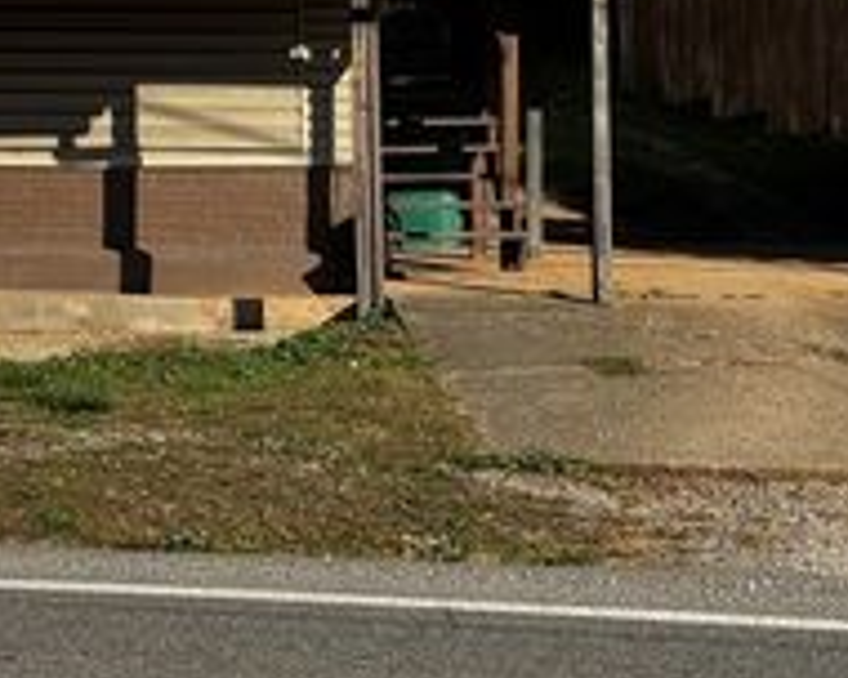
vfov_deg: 12.3
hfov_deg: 15.6
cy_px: -83
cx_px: 210
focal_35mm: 123
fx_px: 3087
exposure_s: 1/4310
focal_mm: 6.76
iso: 64
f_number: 1.78
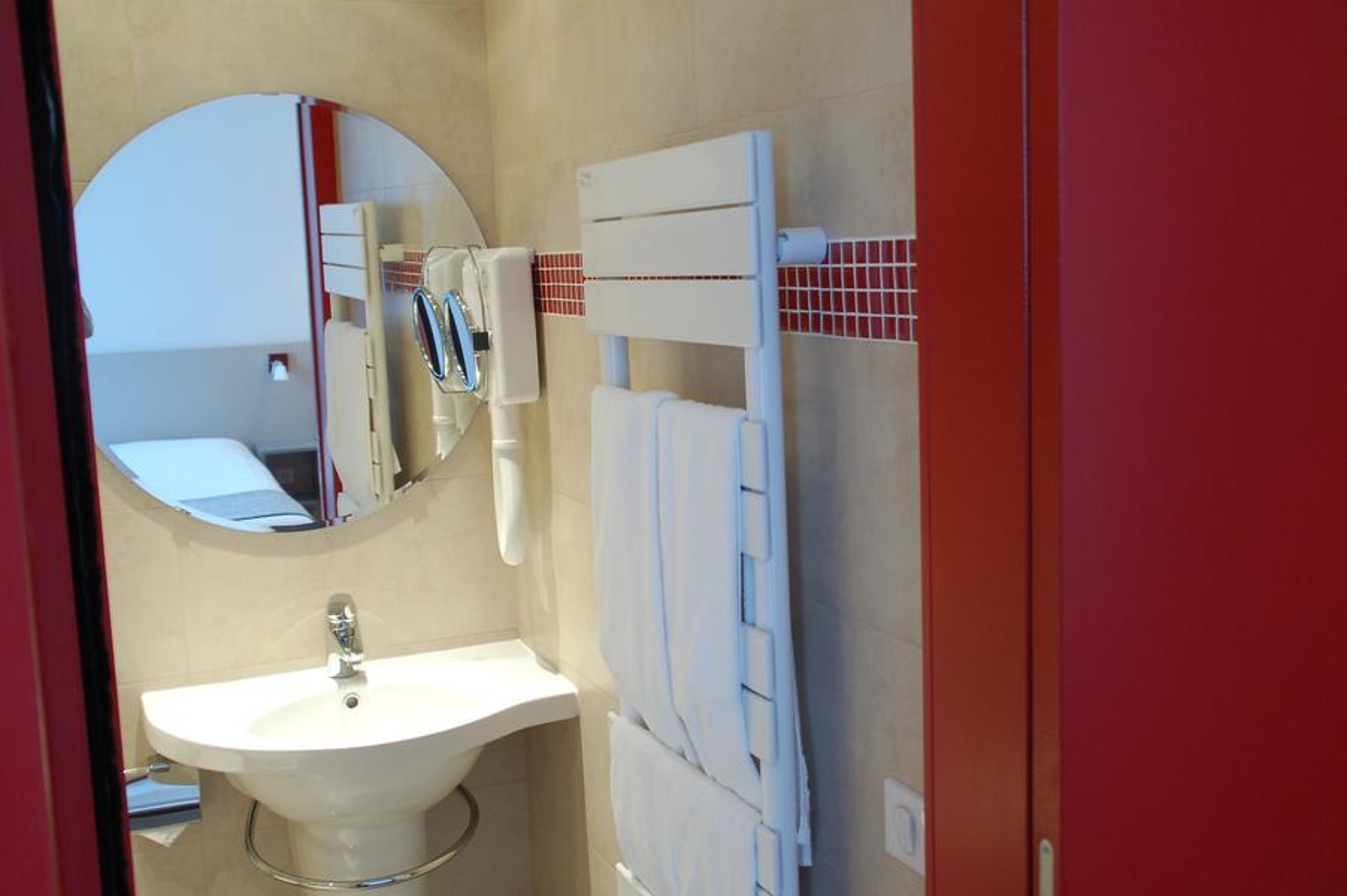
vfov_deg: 35.4
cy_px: 448
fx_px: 1402
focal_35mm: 38
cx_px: 674
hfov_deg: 51.3
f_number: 6.3
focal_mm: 25
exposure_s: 1/15
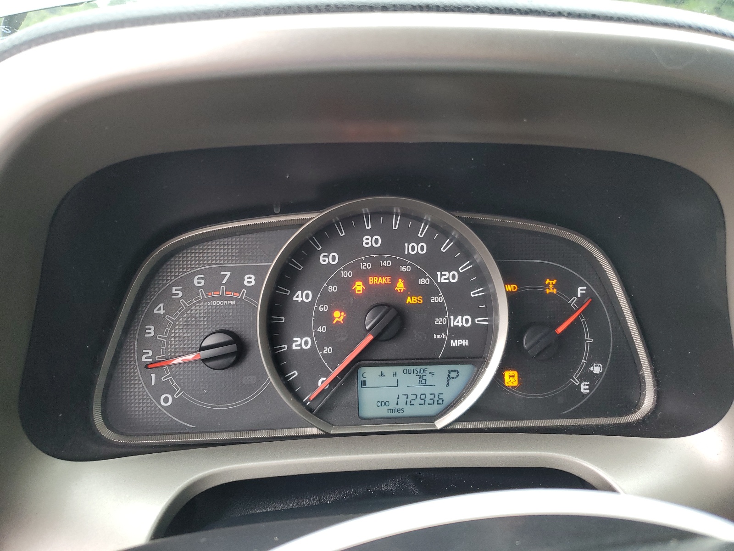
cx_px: 367
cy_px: 276
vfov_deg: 53.1
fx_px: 551
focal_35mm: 26
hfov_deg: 67.3
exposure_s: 1/120
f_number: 1.5
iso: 92
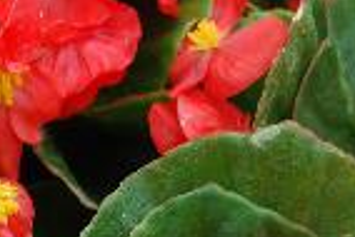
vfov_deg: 8.0
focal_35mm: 169
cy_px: 332
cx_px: 38
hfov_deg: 12.1
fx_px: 1668
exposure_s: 1/60
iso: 200
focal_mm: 40
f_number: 8
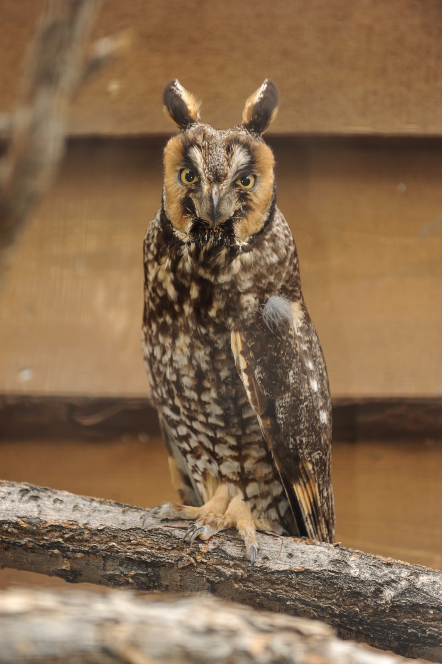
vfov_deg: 10.3
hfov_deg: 6.9
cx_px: 221
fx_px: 3687
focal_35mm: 200
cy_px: 332
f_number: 4.8
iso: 200
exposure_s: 1/60
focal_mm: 200
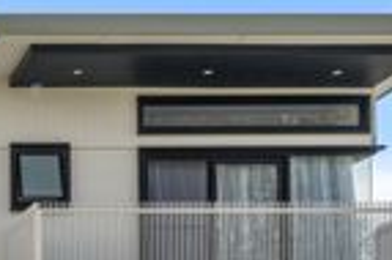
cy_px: 297
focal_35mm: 118
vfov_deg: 11.4
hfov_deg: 15.7
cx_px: -225
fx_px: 1283
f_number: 11
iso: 320
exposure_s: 1/125
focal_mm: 24
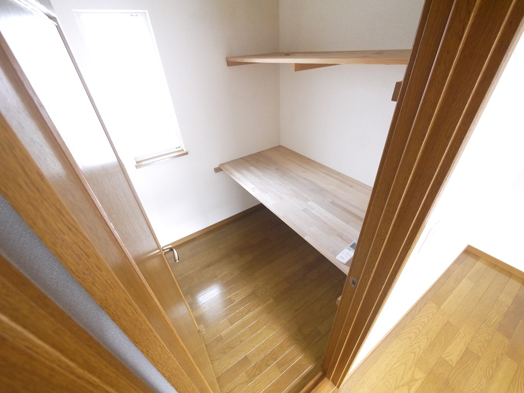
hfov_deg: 102.1
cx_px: 262
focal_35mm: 14
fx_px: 212
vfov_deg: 85.7
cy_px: 196
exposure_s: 1/60
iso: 1250
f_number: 4
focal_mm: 7
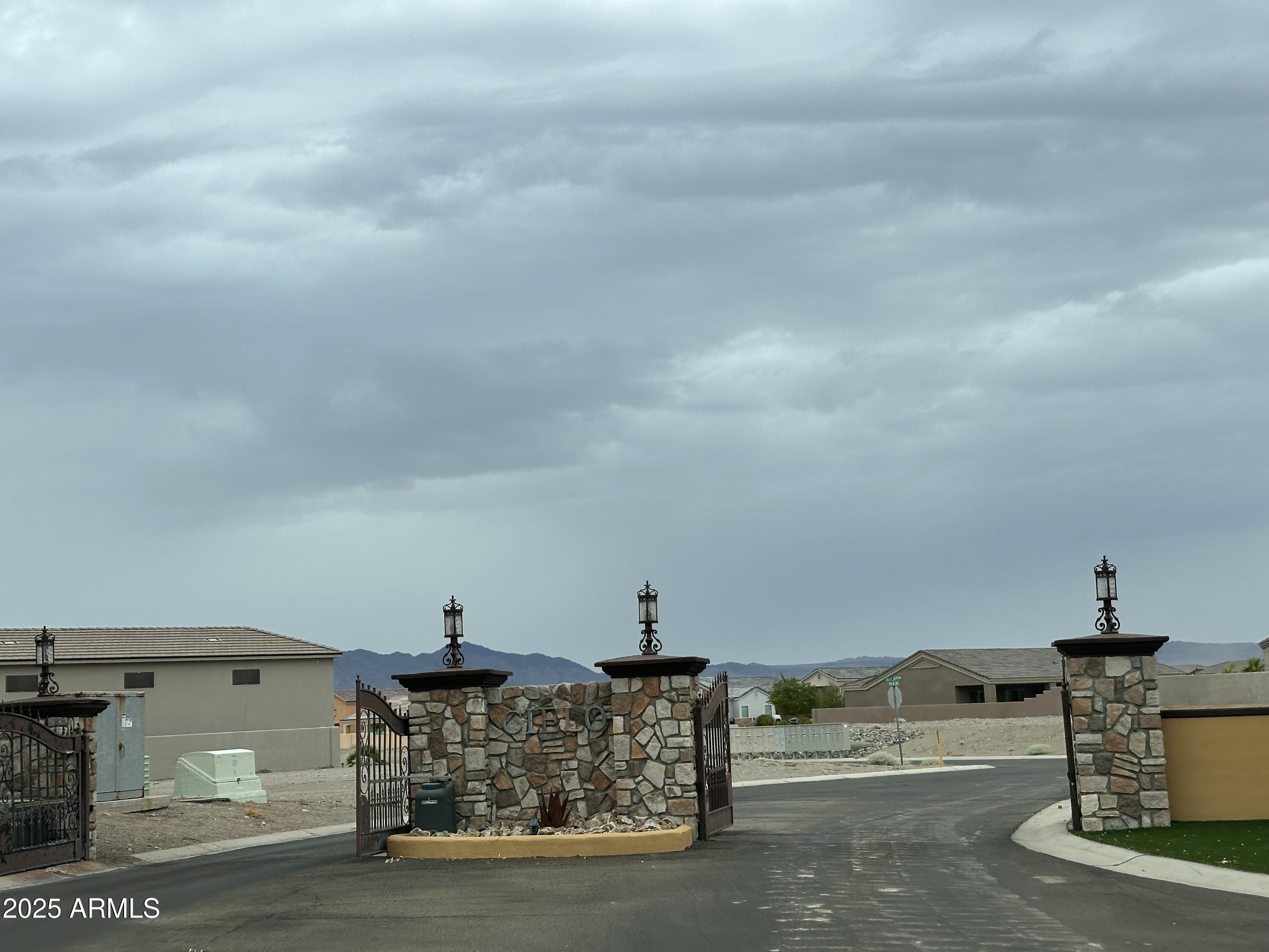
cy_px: 476
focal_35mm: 48
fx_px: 1760
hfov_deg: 39.7
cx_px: 634
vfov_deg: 30.3
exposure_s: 1/1095
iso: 64
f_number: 1.78
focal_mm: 6.86
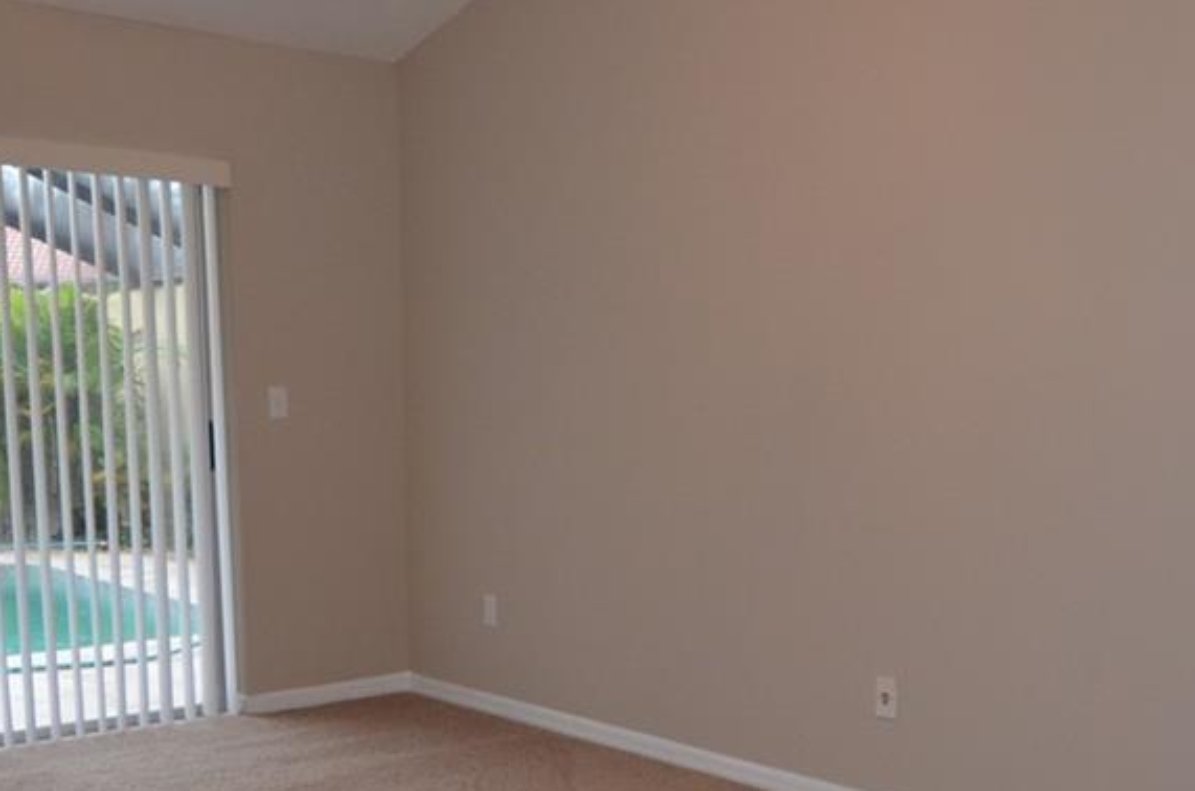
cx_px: 659
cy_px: 503
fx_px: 1391
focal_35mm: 42
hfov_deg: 46.4
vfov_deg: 31.6
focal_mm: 10
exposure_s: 1/60
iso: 500
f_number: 3.5
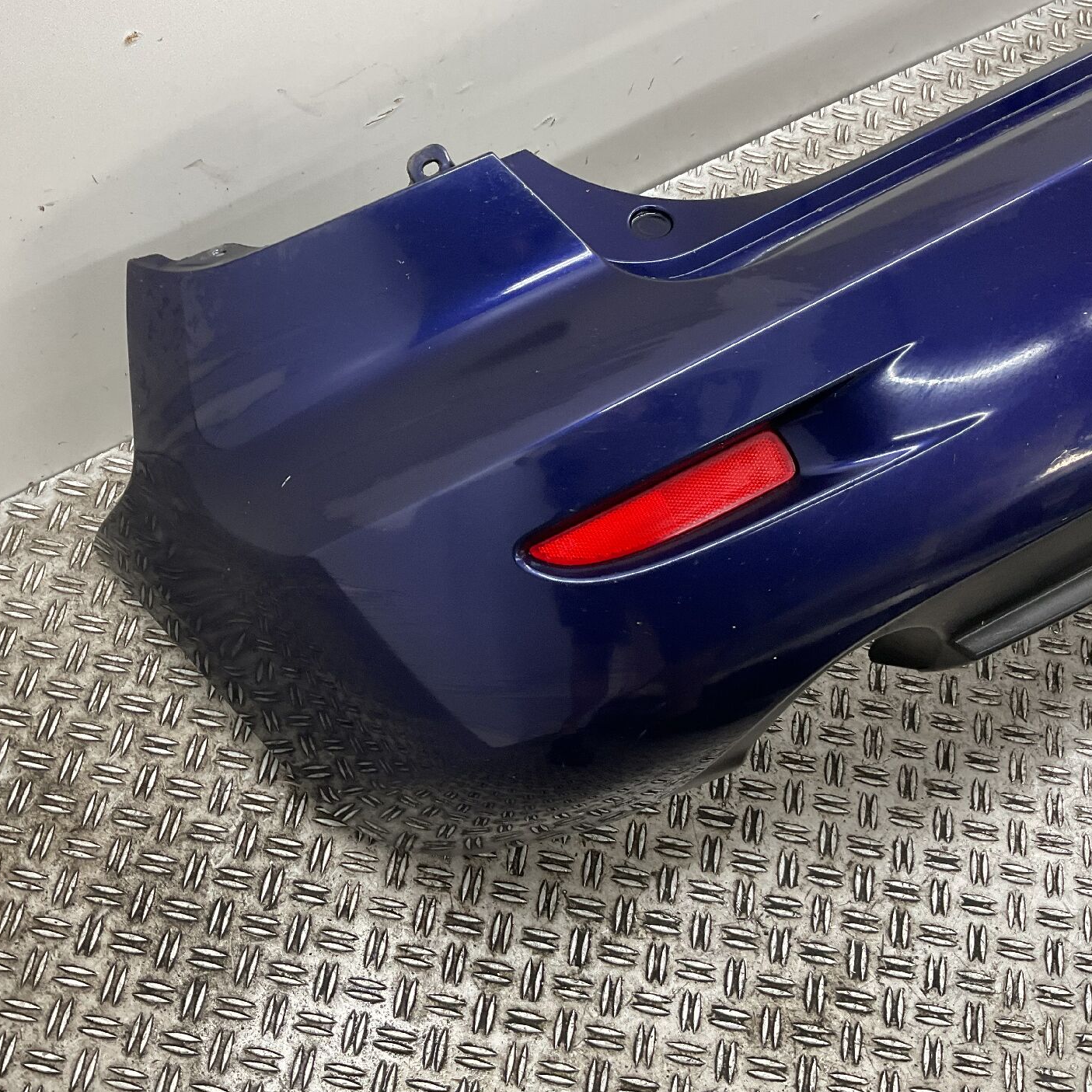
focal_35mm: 35
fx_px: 1249
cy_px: 534
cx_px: 454
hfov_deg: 47.0
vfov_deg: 47.2
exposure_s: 1/50
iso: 100
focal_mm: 3
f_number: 1.8
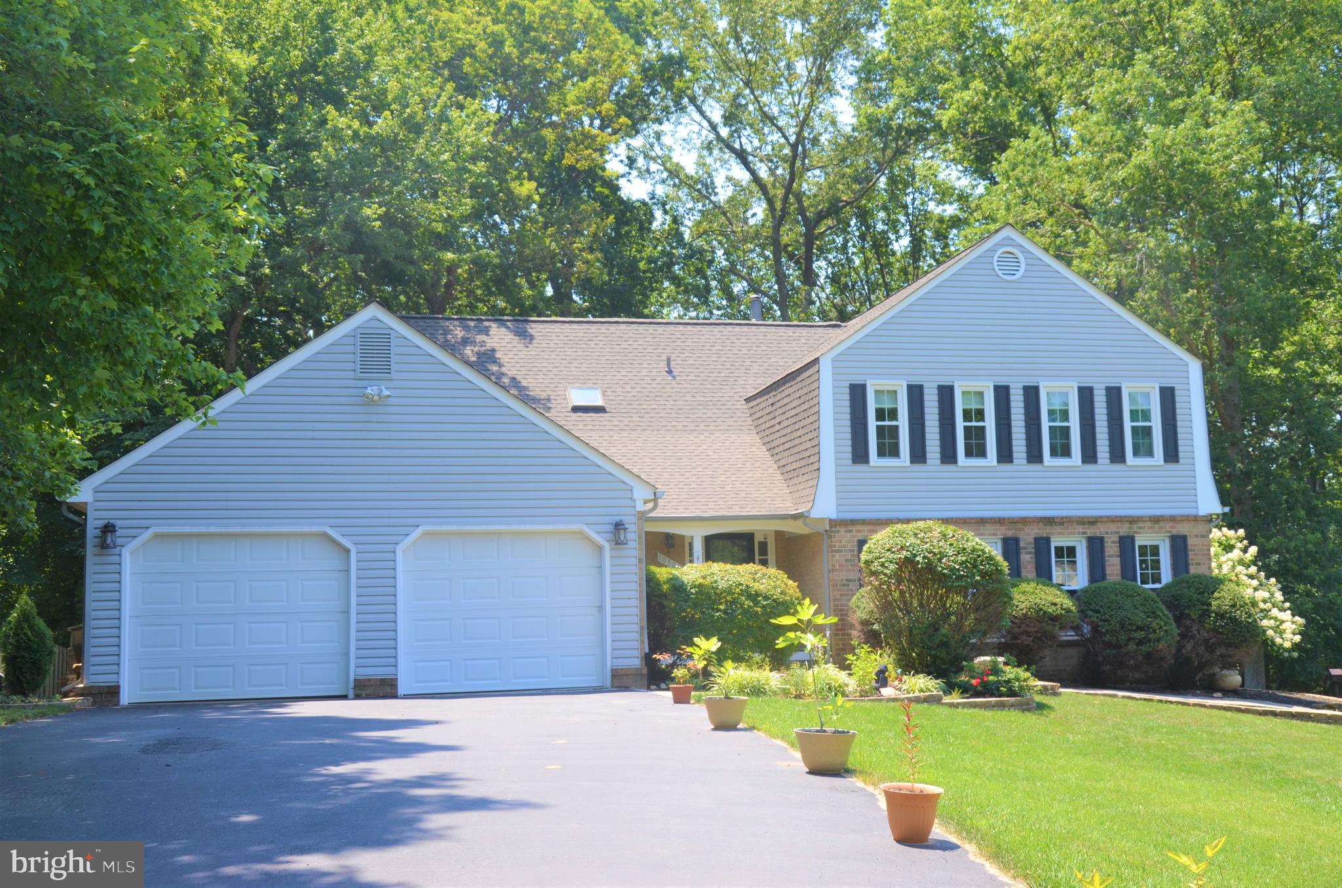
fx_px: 1451
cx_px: 671
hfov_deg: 49.6
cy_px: 444
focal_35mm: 39
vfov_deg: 34.1
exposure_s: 1/200
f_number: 7.1
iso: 200
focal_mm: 26
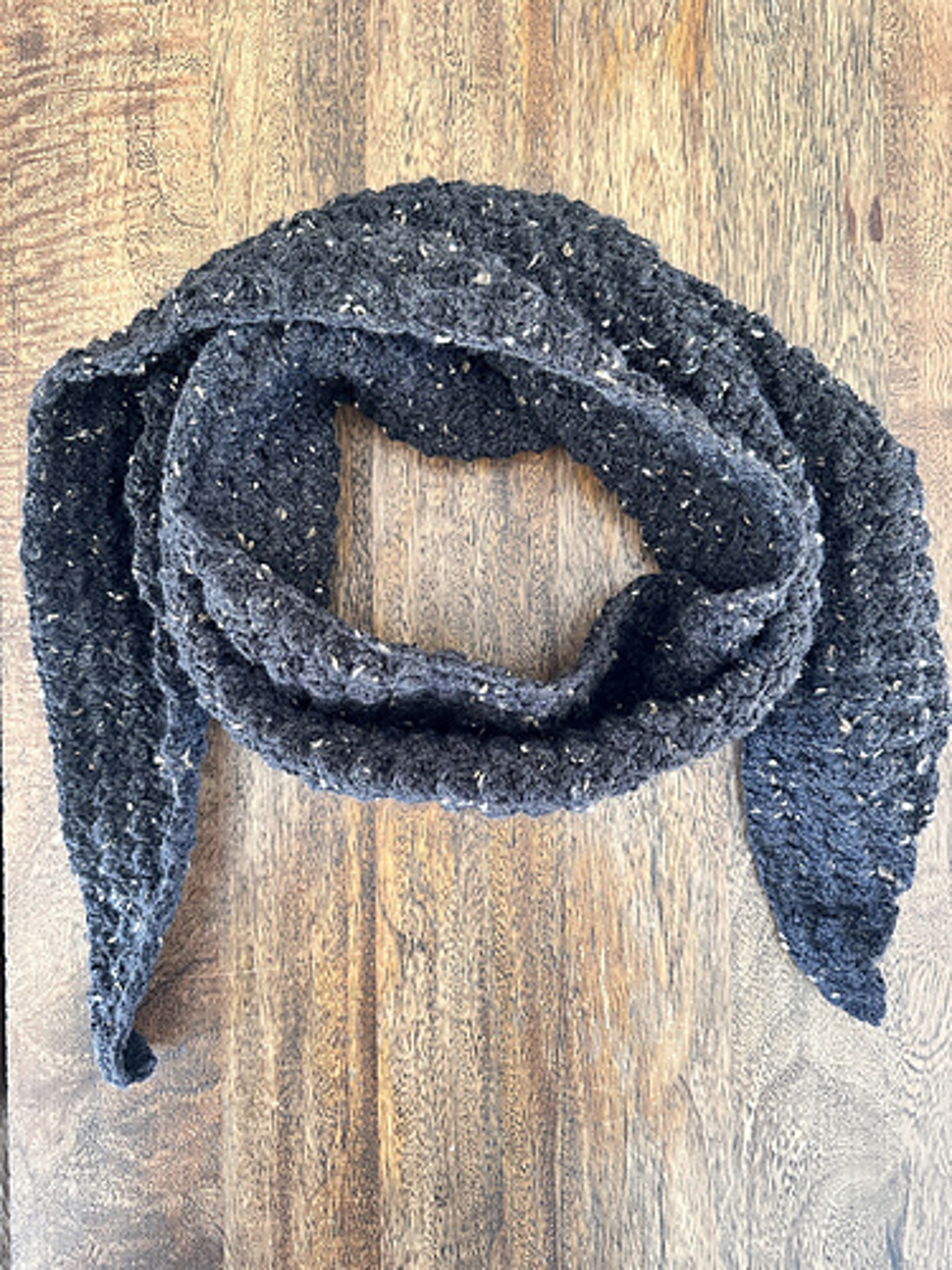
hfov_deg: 56.8
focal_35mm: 24
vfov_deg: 71.6
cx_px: 476
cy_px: 635
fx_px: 880
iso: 320
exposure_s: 1/60
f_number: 1.78
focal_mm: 6.86
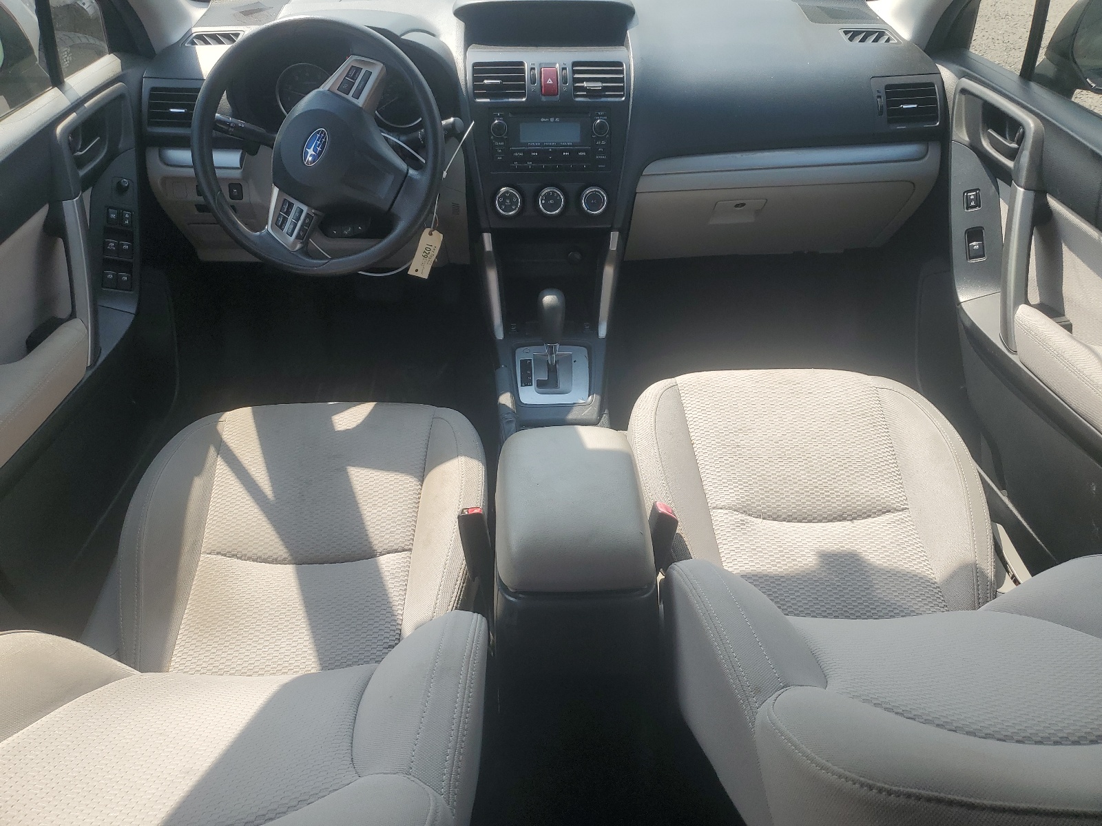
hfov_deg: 67.3
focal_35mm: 26
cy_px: 413
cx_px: 551
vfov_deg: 53.1
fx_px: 828
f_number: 1.5
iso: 50
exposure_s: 1/1000
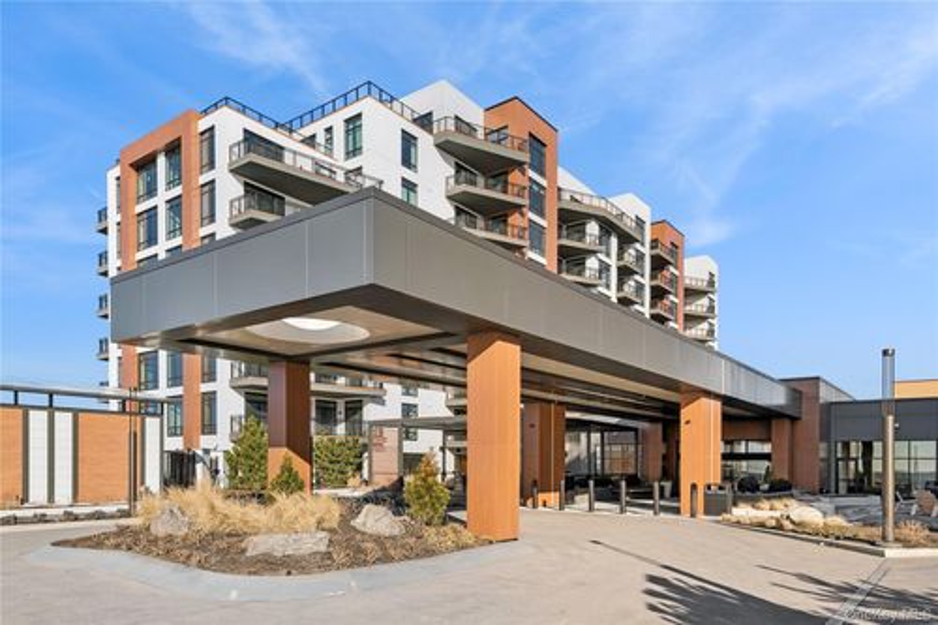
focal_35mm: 23
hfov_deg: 76.1
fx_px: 599
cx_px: 469
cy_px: 312
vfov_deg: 55.1
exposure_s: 1/640
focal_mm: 23
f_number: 14
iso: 640
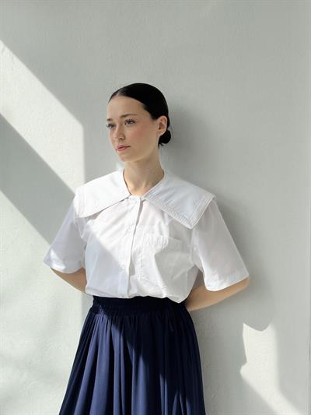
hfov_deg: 30.3
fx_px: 575
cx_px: 156
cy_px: 208
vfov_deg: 39.6
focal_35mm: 48
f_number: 1.78
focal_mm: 6.76
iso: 64
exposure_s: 1/2415
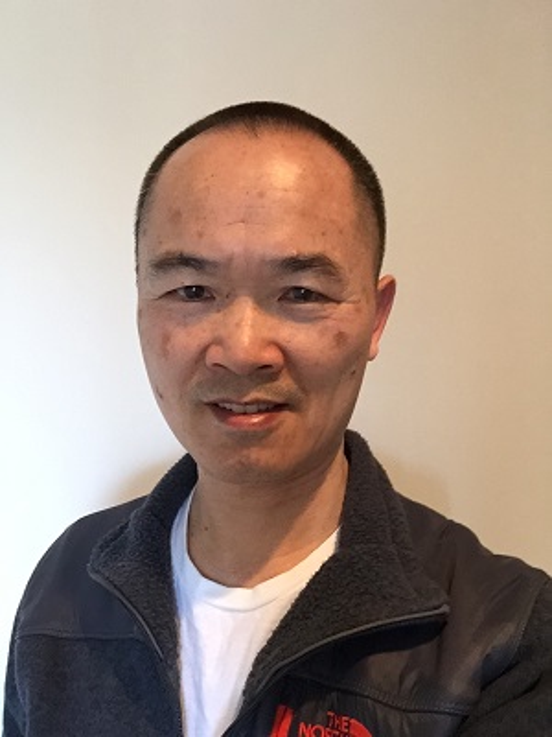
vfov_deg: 58.4
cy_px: 368
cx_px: 276
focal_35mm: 31
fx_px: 659
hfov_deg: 45.4
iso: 200
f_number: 2.2
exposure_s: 1/30
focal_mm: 2.65
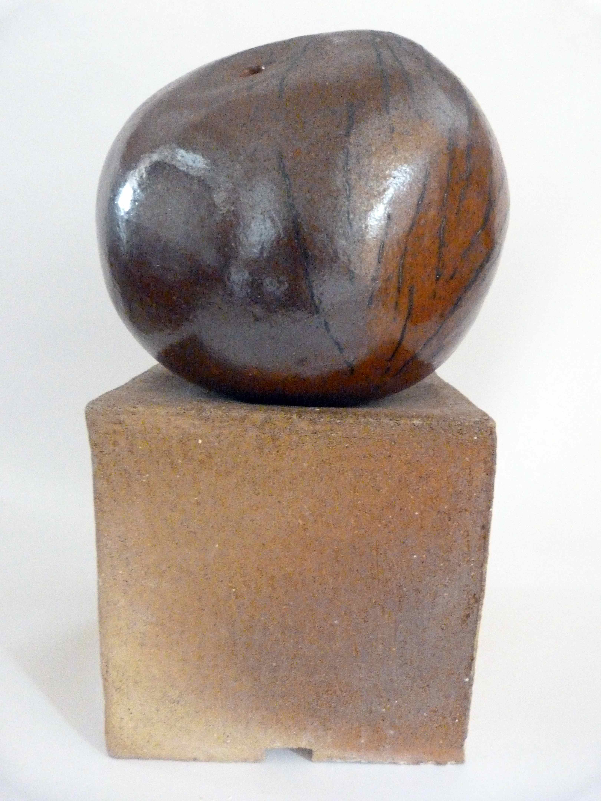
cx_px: 300
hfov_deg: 54.9
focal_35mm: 25
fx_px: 579
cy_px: 400
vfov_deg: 69.4
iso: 1600
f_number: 2.8
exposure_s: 1/4
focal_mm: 4.5
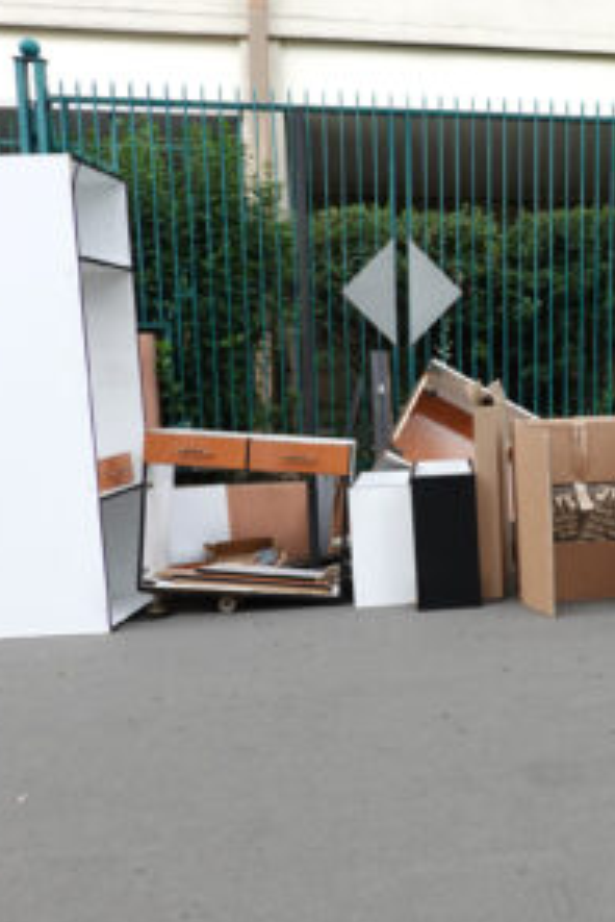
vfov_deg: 49.5
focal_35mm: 39
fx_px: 998
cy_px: 472
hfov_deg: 32.5
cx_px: 553
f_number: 5
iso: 250
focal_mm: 9
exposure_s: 1/100
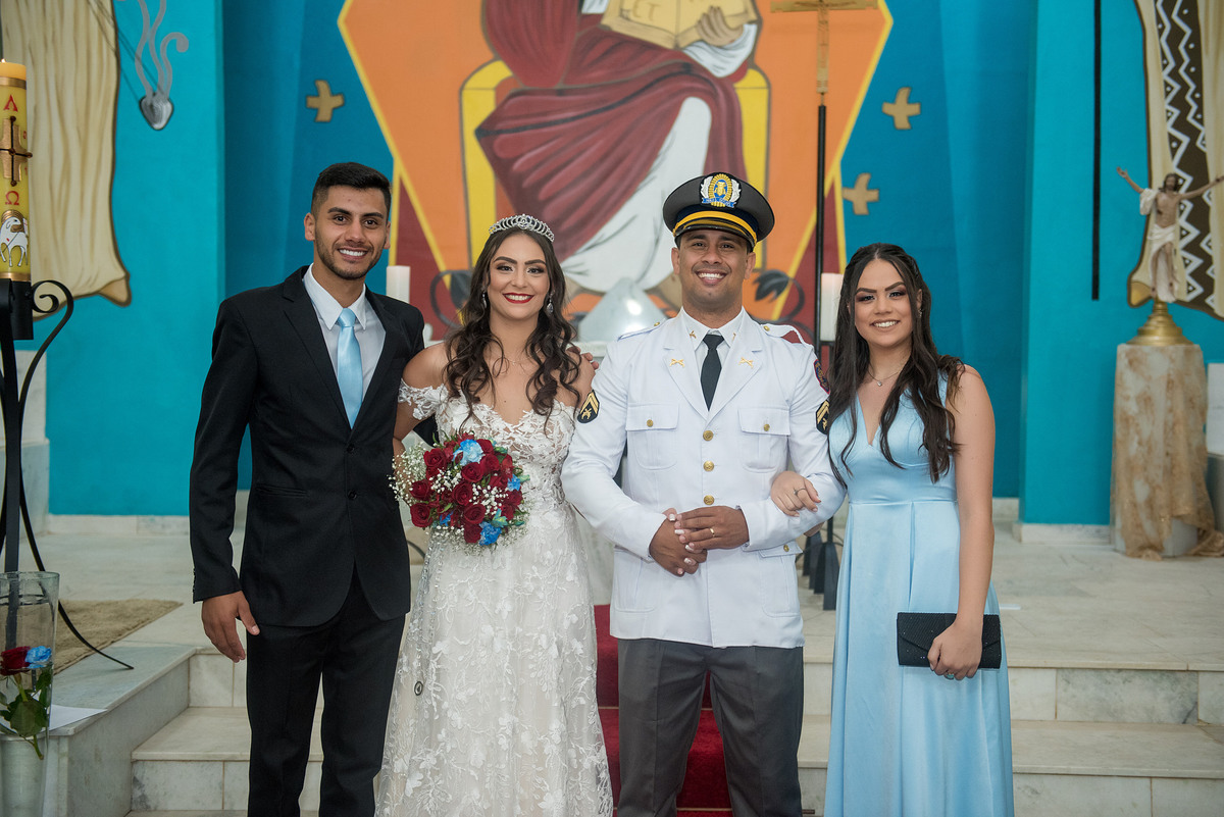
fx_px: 1633
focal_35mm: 48
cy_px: 408
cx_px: 612
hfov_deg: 41.1
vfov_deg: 28.1
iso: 1600
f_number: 2.8
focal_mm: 48
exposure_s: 1/125
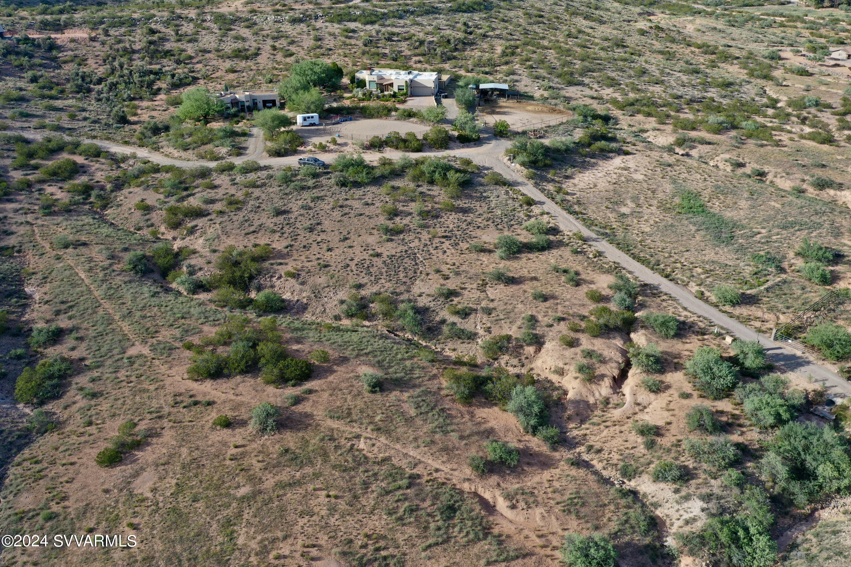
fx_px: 662
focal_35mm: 28
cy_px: 284
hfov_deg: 65.5
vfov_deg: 46.4
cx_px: 426
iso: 100
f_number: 5.6
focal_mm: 10.26
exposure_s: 1/320
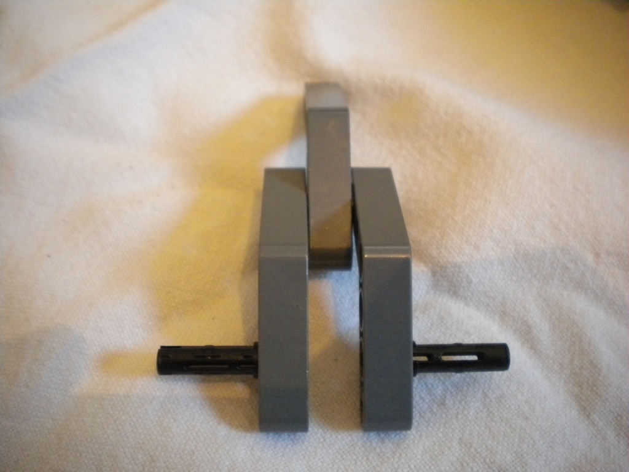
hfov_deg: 52.6
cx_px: 314
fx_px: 636
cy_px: 236
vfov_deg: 40.7
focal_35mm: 35
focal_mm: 6.3
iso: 800
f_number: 3.1
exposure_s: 1/49.2
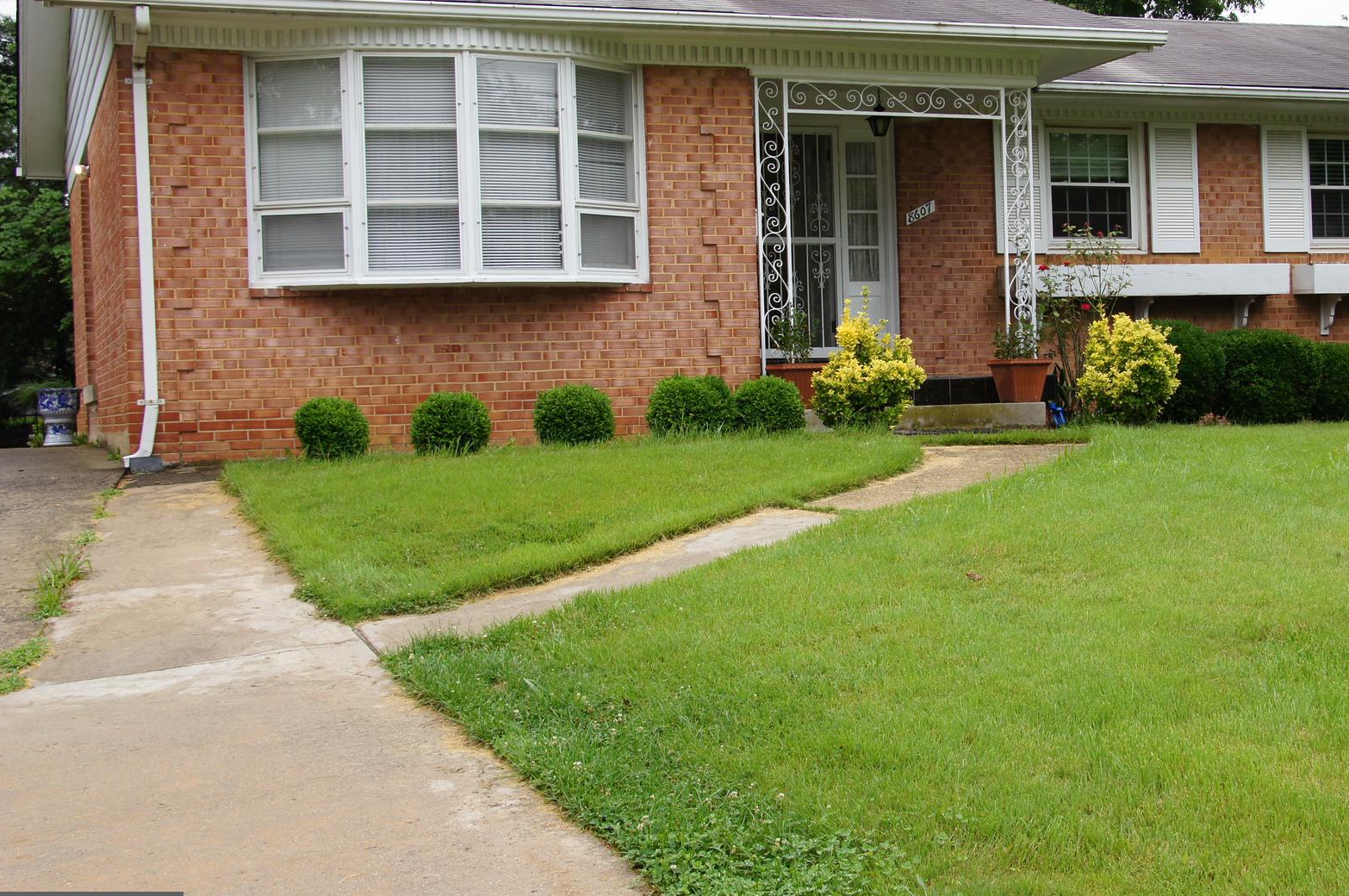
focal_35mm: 51
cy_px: 368
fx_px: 1909
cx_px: 875
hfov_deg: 38.6
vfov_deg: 26.4
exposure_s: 1/80
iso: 100
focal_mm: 26
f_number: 8
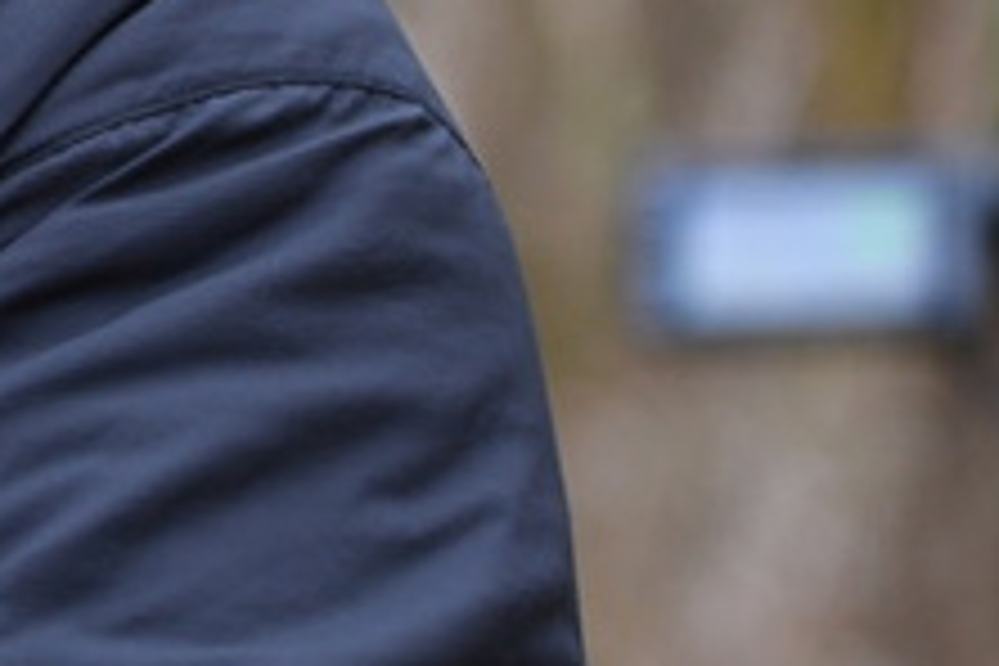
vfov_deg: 2.7
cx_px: -1544
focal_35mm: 514
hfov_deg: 3.9
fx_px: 14262
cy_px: -655
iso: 800
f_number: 2.8
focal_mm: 100
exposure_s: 1/200
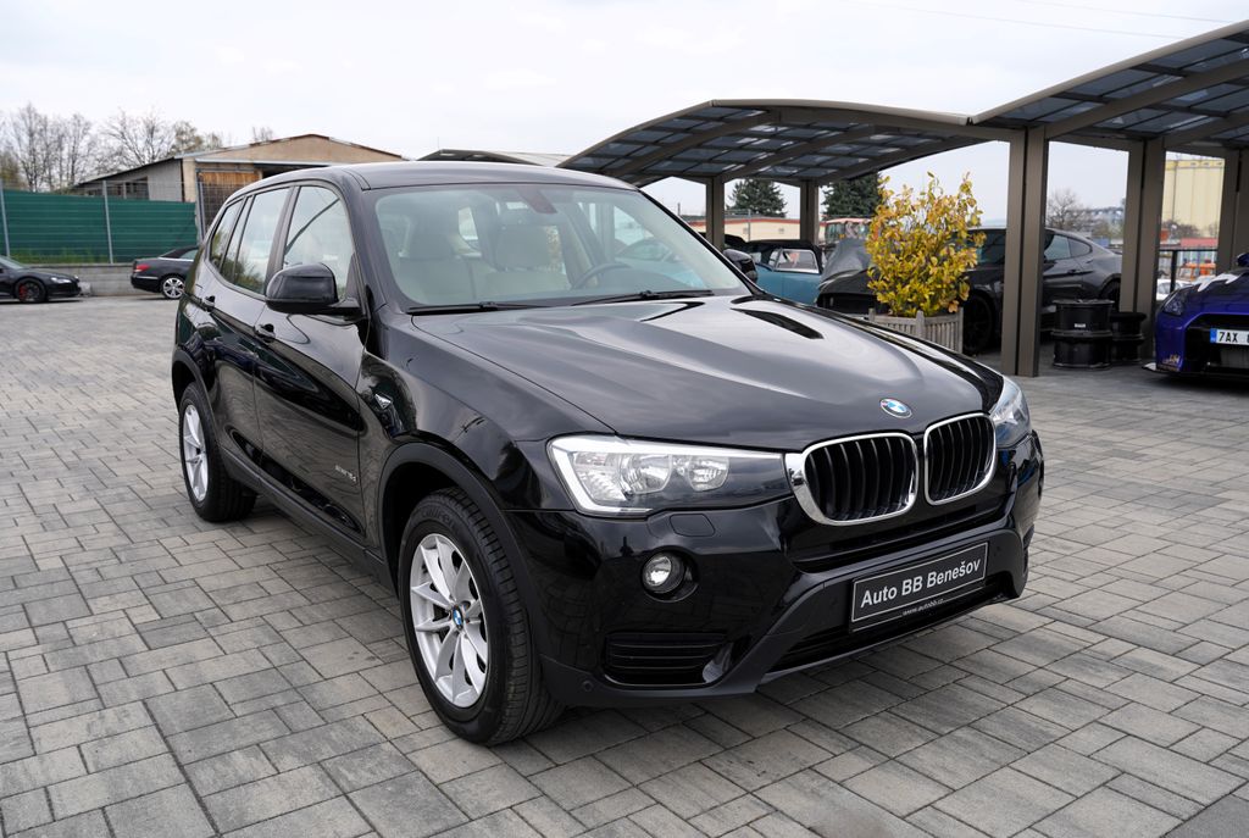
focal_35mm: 30
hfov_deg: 61.8
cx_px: 624
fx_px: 1043
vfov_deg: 43.8
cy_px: 419
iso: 100
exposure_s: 1/160
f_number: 6.3
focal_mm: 30
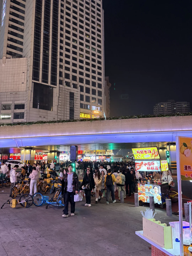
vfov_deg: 67.3
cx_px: 96
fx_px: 192
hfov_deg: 53.1
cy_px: 128
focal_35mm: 26
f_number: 1.6
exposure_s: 1/50
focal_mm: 5.96
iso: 250
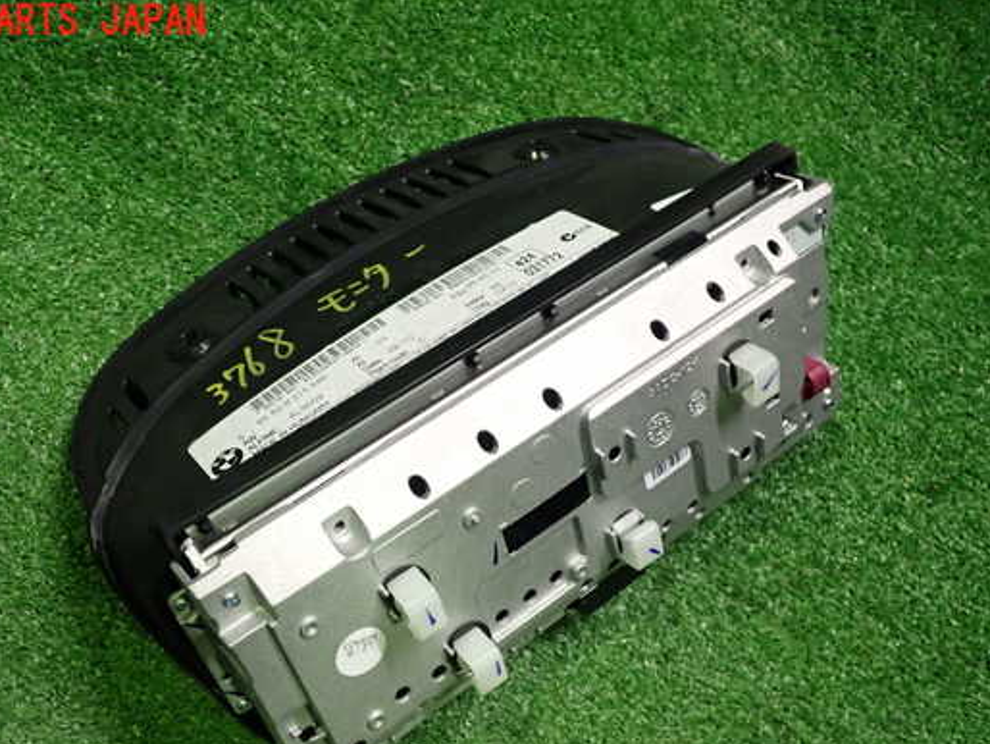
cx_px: 433
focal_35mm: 35
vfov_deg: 40.6
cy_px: 432
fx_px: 1001
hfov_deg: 52.5
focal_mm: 5.4
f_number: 2.3
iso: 320
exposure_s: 1/30
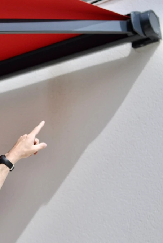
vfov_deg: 21.9
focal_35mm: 93
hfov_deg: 14.1
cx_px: -52
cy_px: 121
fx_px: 630
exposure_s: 1/1250
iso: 200
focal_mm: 35
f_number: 2.8
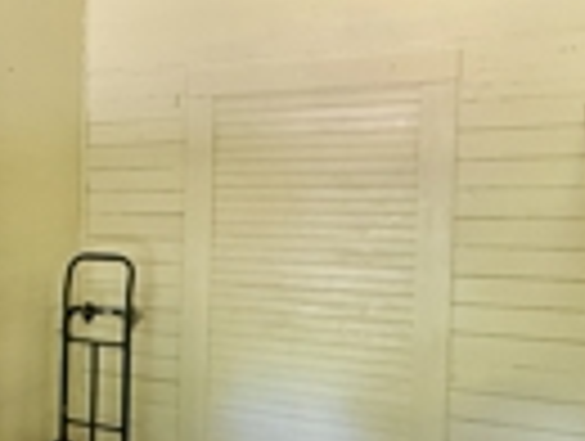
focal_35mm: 43
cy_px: 234
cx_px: -14
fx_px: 728
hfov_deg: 38.4
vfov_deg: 33.7
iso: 400
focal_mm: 2.22
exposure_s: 1/60
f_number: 2.2
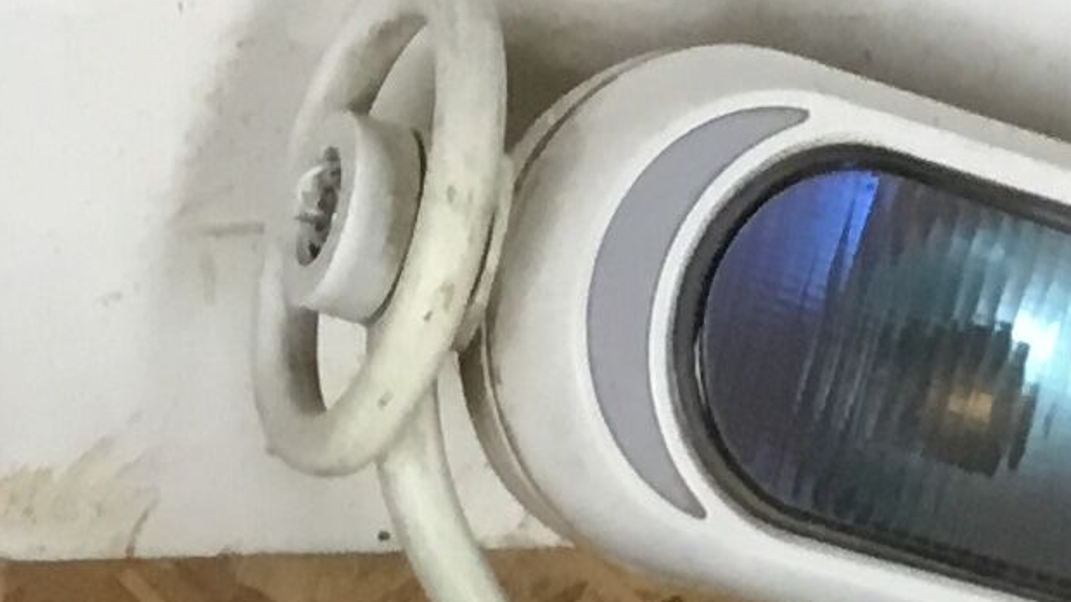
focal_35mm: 178
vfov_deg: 6.3
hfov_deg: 12.1
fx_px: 5054
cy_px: 1777
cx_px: 327
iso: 100
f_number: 2.4
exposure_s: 1/33
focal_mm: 3.3
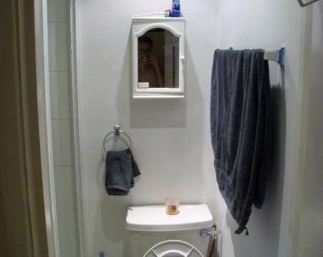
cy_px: 124
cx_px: 161
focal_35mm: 39
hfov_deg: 46.9
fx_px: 373
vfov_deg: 38.2
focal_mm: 6
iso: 160
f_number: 2.7
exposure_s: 1/40
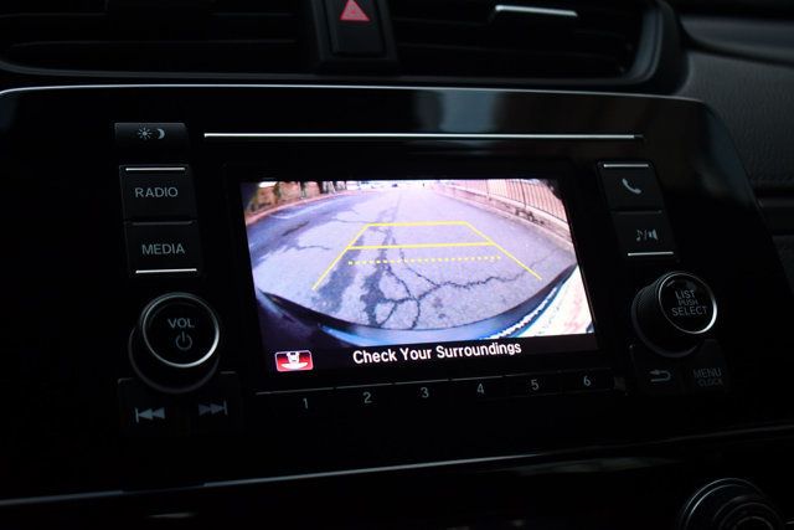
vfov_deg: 25.1
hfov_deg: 36.9
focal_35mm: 54
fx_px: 1191
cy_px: 265
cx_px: 397
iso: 1400
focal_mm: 36
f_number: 4.8
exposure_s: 1/125
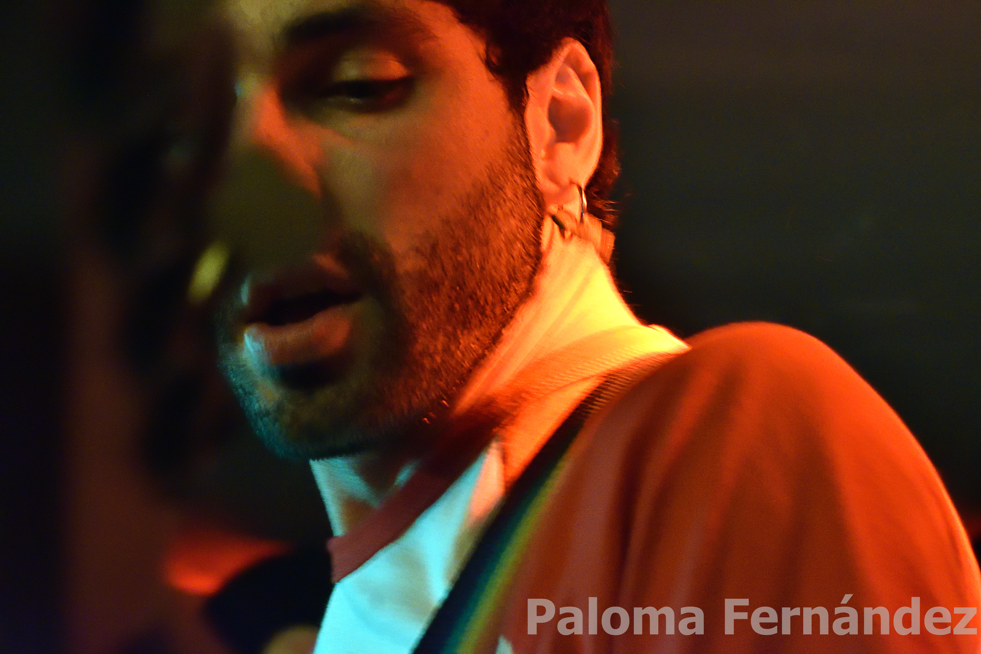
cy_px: 327
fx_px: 3270
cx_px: 490
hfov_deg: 17.1
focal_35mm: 120
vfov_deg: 11.4
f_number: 5.6
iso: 2500
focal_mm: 80
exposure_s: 1/30
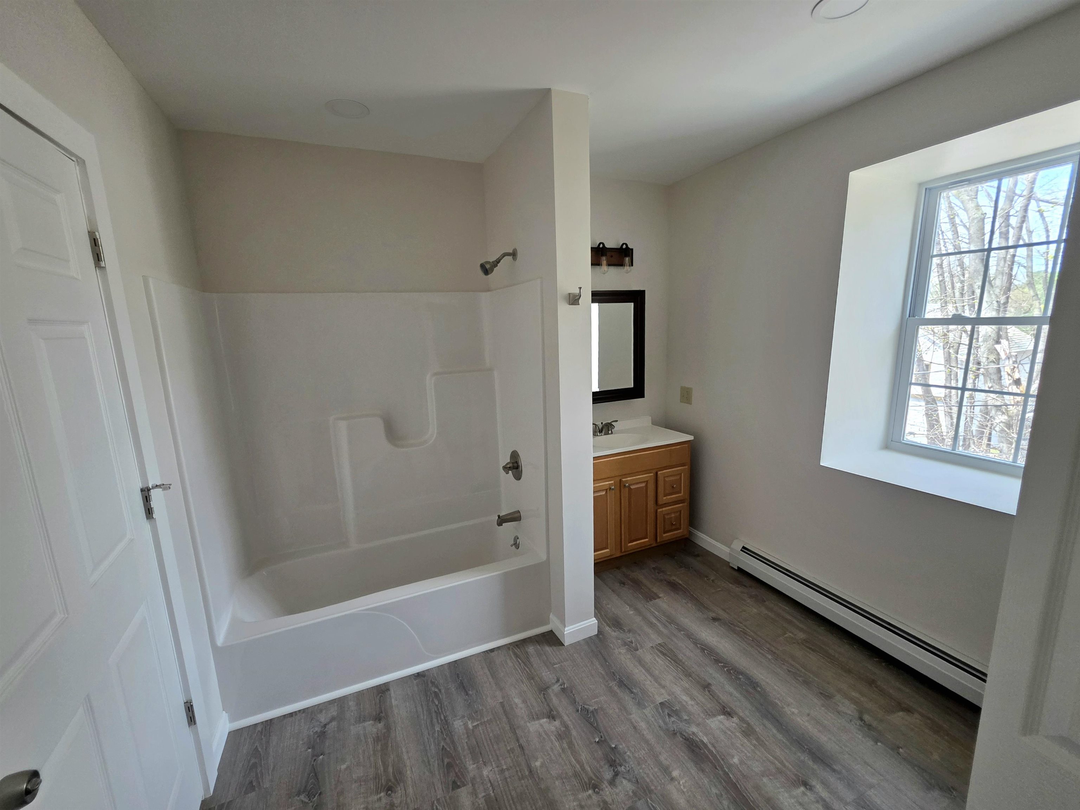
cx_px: 540
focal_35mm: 13
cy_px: 405
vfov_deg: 89.9
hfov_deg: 106.2
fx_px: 406
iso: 160
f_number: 1.9
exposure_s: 1/120
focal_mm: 2.2
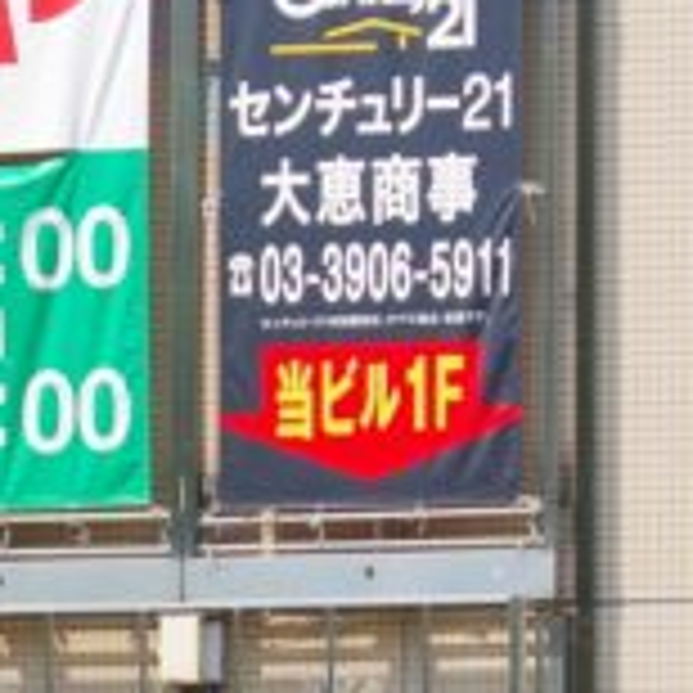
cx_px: -630
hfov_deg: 3.9
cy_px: 1438
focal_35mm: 447
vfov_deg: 3.9
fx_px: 10124
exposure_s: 1/250
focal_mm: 53
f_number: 9
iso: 200
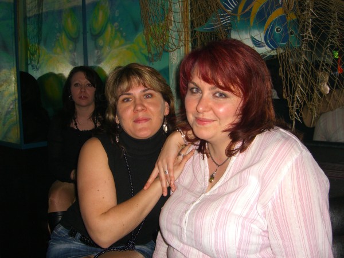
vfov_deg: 37.7
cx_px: 172
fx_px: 378
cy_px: 129
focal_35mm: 38
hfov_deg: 49.0
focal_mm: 7.9
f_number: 2.8
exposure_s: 1/60
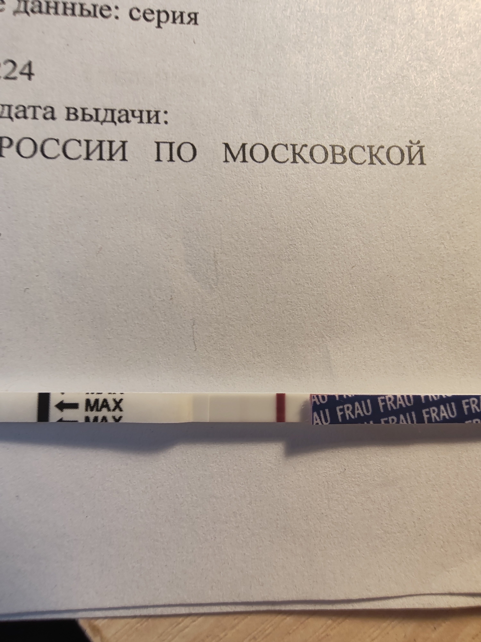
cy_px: 321
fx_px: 296
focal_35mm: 16
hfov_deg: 78.1
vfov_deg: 94.5
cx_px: 240
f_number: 2.2
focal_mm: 1.96
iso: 80
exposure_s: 1/50
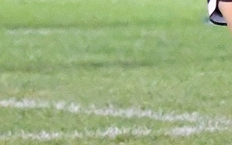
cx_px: 400
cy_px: -46
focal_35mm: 569
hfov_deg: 3.7
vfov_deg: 2.3
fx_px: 3595
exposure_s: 1/1000
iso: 18000
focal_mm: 105
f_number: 2.8
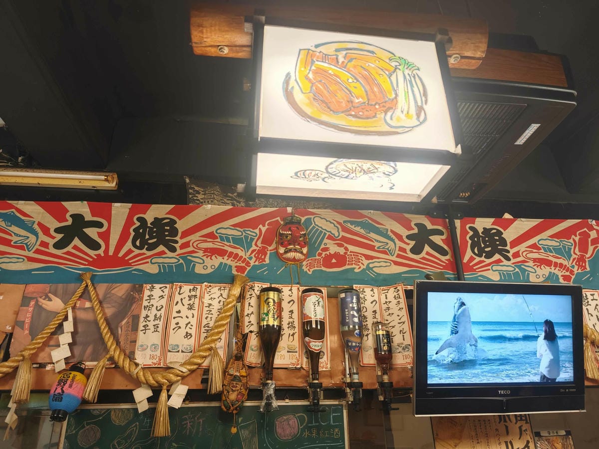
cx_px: 300
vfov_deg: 58.9
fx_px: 398
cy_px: 224
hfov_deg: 73.9
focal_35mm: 23
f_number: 1.63
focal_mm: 8.72
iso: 500
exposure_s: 1/40
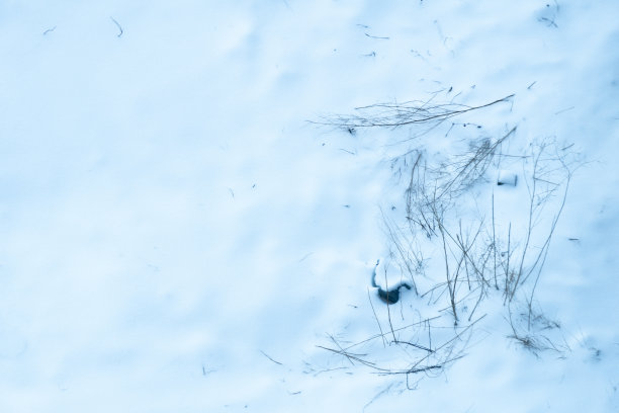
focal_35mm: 300
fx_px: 5158
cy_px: 206
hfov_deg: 6.9
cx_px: 310
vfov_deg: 4.6
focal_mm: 200
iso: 200
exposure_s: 1/500
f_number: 7.1
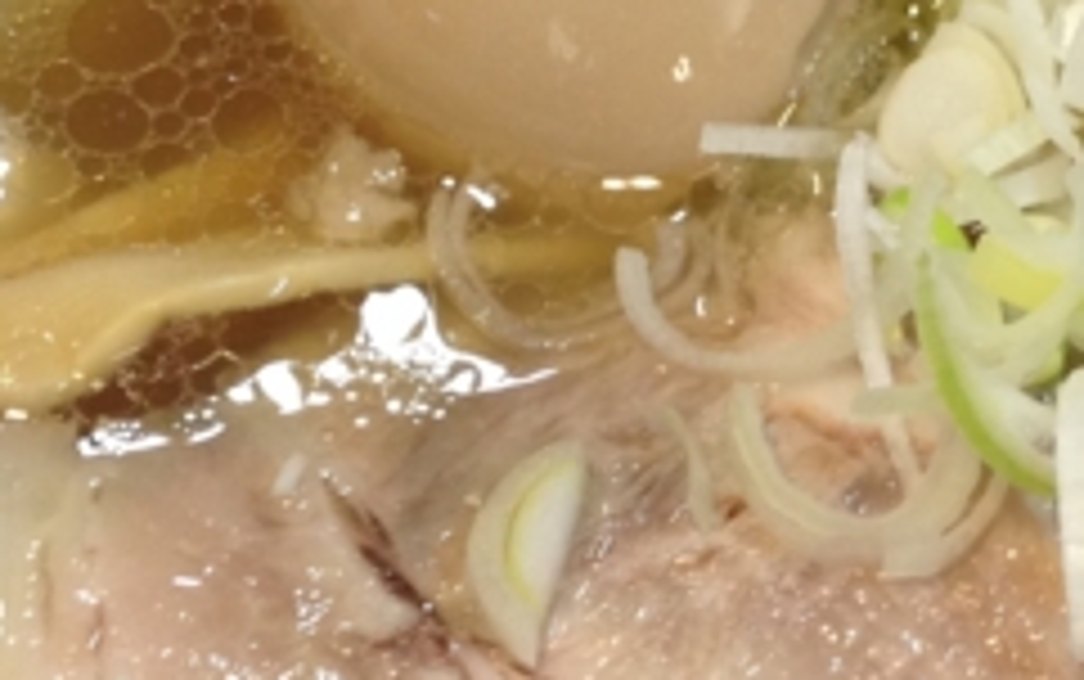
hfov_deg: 16.6
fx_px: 3636
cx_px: 1080
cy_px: 630
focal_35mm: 123
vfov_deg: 10.6
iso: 80
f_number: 2.4
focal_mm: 4.28
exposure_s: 1/20
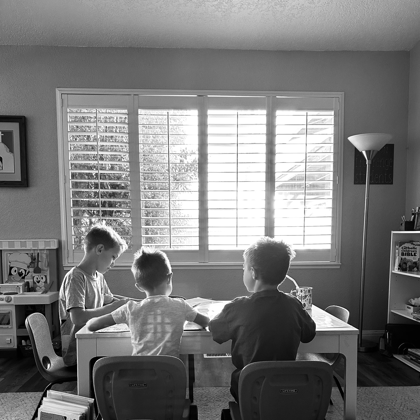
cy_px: 266
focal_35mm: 29
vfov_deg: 54.9
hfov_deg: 55.6
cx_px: 208
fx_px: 398
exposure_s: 1/77
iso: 250
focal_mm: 6.86
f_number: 1.78
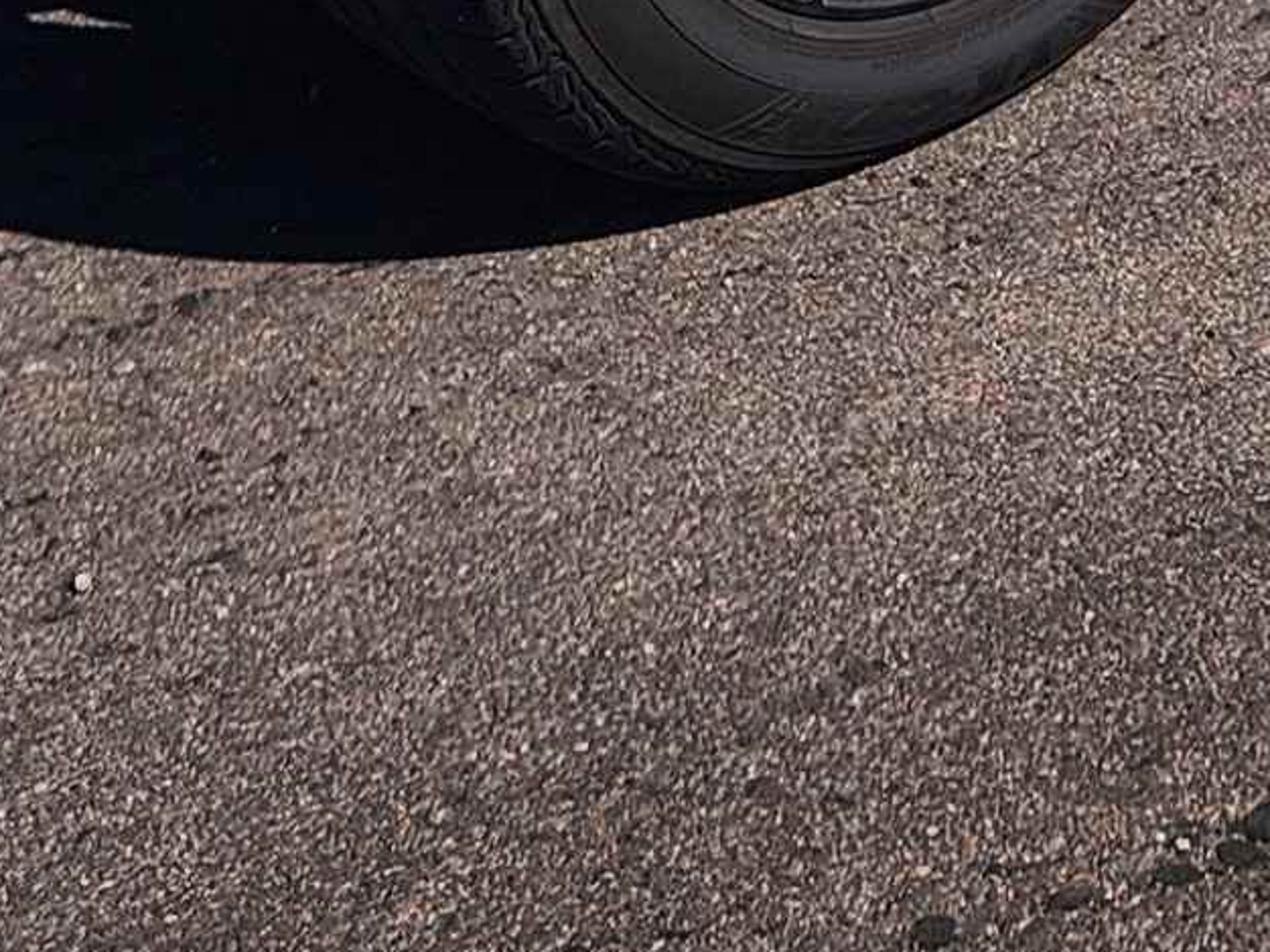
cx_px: 1806
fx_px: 5391
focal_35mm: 147
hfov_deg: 12.8
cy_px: -1965
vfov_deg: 8.4
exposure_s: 1/2105
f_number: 1.8
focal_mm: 5.4
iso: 20
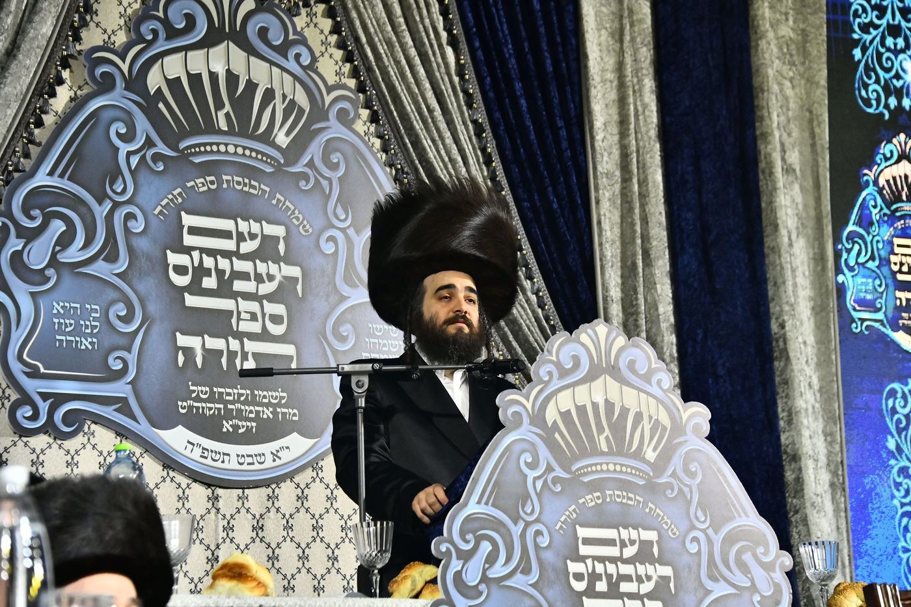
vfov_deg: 12.2
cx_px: 456
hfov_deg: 18.3
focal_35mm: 112
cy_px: 304
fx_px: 2834
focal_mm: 112
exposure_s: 1/200
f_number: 5.6
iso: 4000
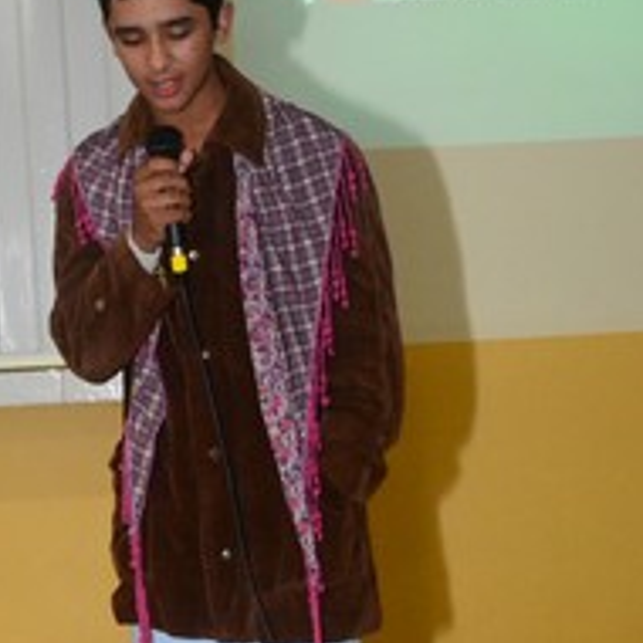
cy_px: 497
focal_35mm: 145
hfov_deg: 12.0
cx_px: 193
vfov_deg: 12.0
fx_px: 3047
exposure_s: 1/80
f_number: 5.6
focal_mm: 48
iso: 3200
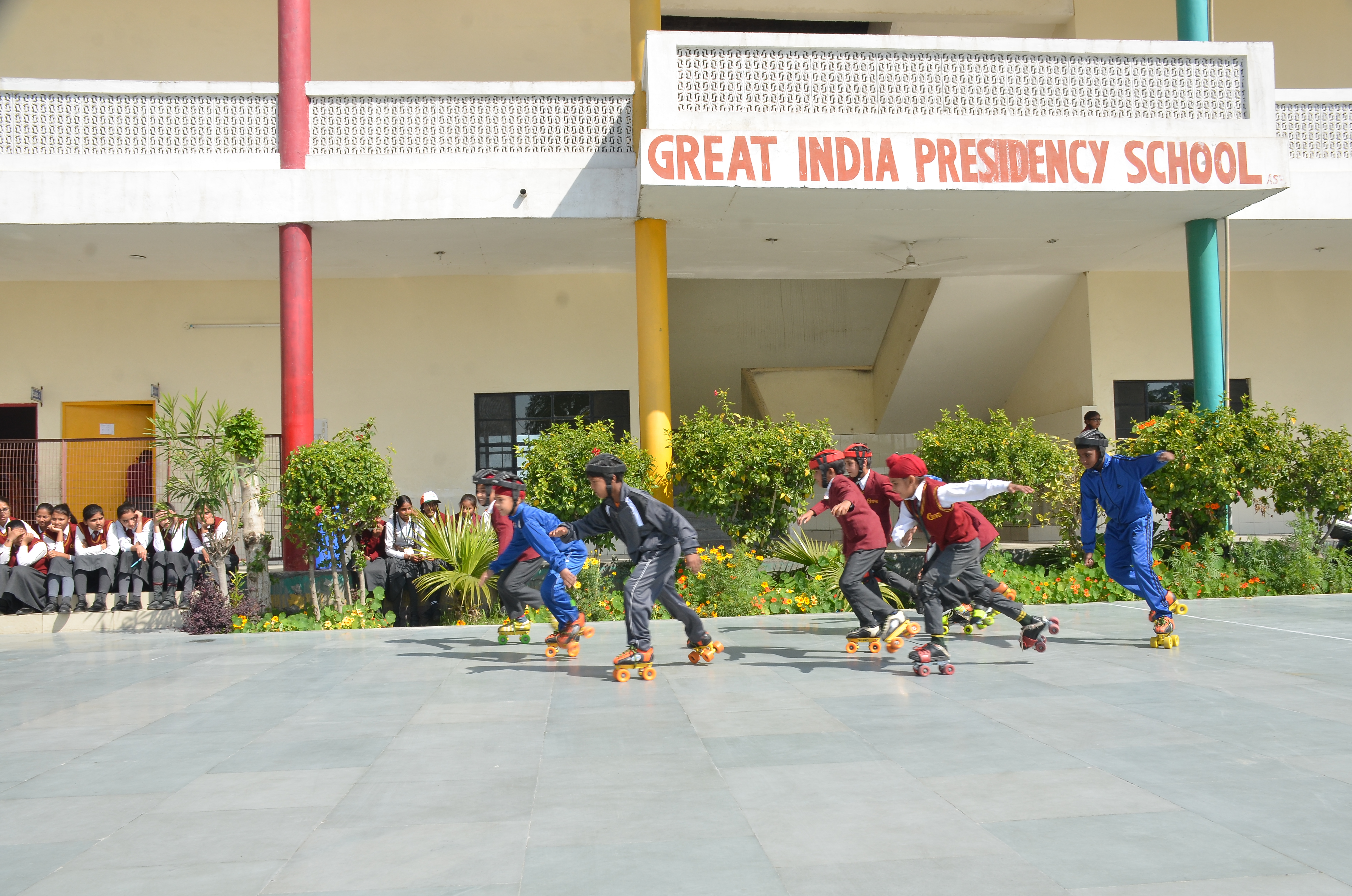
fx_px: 1237
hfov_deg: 57.3
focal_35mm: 33
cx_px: 676
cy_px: 448
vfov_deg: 39.8
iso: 250
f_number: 13
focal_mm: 22
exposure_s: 1/200
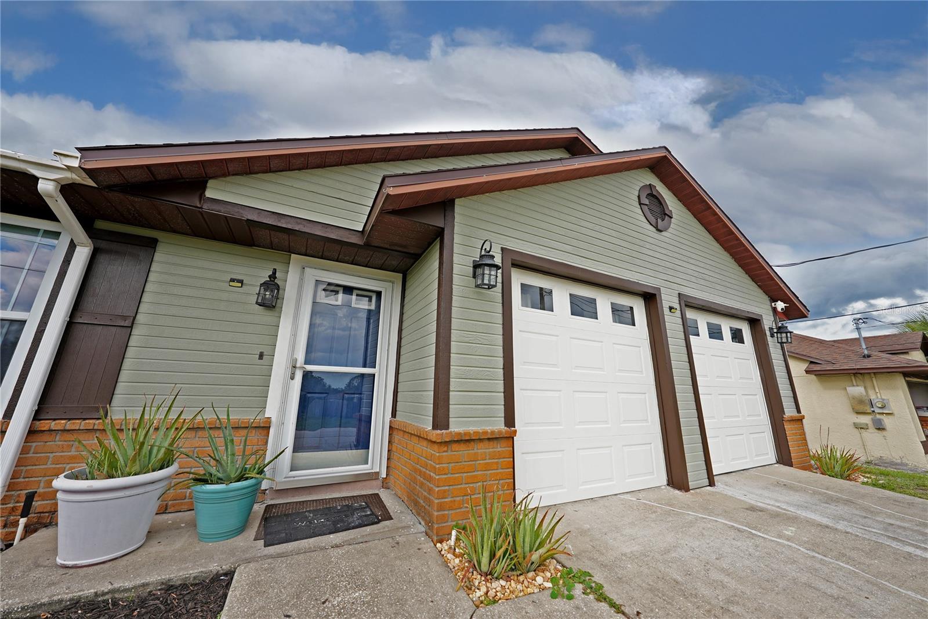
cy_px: 310
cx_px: 464
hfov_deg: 112.6
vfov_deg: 90.1
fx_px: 309
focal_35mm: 12
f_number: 4.5
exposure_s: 1/125
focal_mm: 12
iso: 80
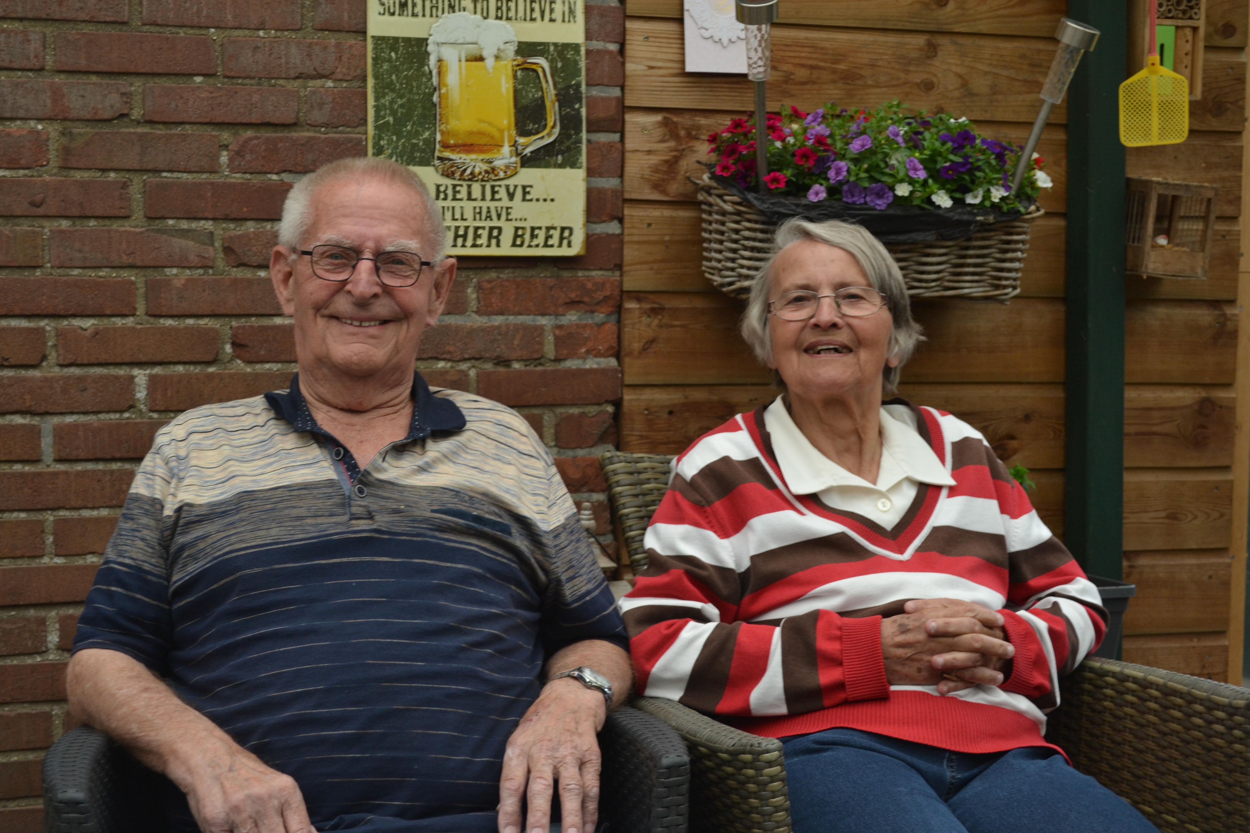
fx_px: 1875
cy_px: 416
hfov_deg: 36.9
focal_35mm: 54
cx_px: 625
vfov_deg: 25.1
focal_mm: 36
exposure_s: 1/125
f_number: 5.6
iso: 280
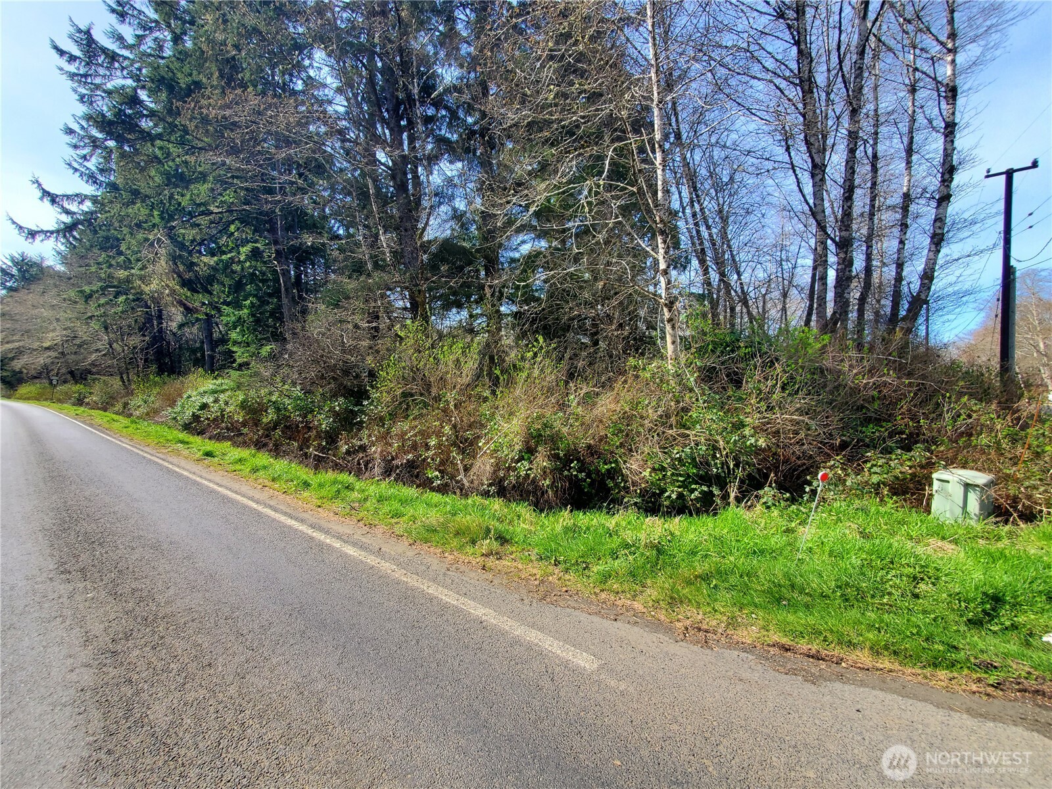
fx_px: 395
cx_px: 526
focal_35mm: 13
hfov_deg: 106.2
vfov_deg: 89.9
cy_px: 394
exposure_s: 1/556
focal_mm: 1.8
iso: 50
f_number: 2.2
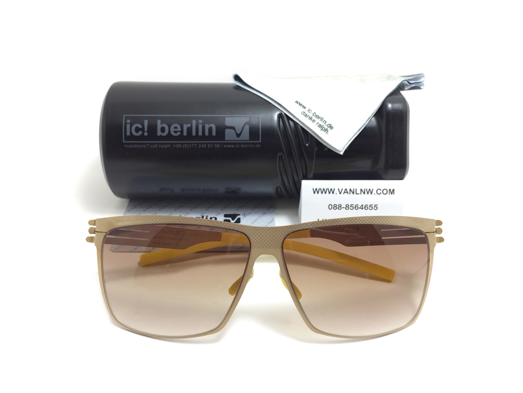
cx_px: 262
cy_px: 196
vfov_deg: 48.2
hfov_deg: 61.7
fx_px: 438
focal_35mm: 29
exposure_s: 1/50
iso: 40
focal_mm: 4.15
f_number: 2.2
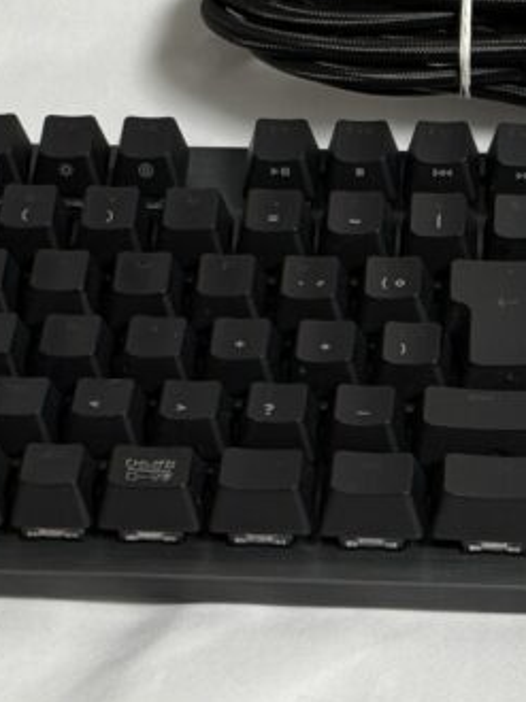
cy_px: 83
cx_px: 243
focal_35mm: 149
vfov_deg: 13.2
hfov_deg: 9.9
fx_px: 3023
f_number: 1.78
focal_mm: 6.76
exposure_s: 1/57
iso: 160
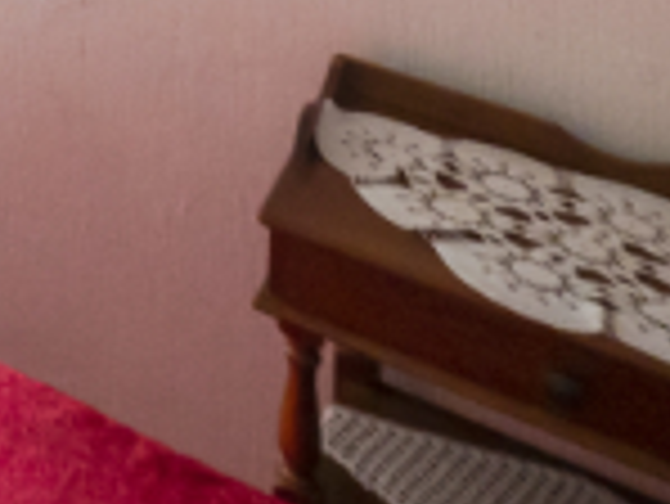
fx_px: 1821
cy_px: -936
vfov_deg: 11.1
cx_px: -994
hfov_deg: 13.8
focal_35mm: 94
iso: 400
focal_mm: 7
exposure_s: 1/20
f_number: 4
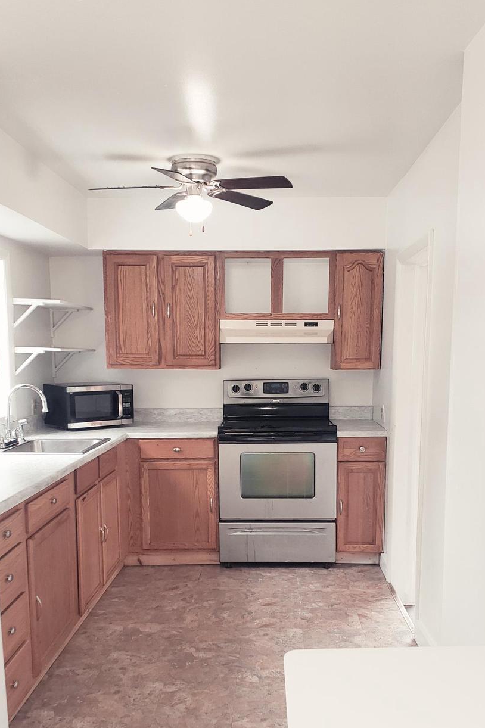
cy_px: 446
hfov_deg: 38.9
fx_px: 687
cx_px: 245
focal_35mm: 34
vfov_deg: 55.3
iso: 100
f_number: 2.4
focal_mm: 4.3
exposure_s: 1/24
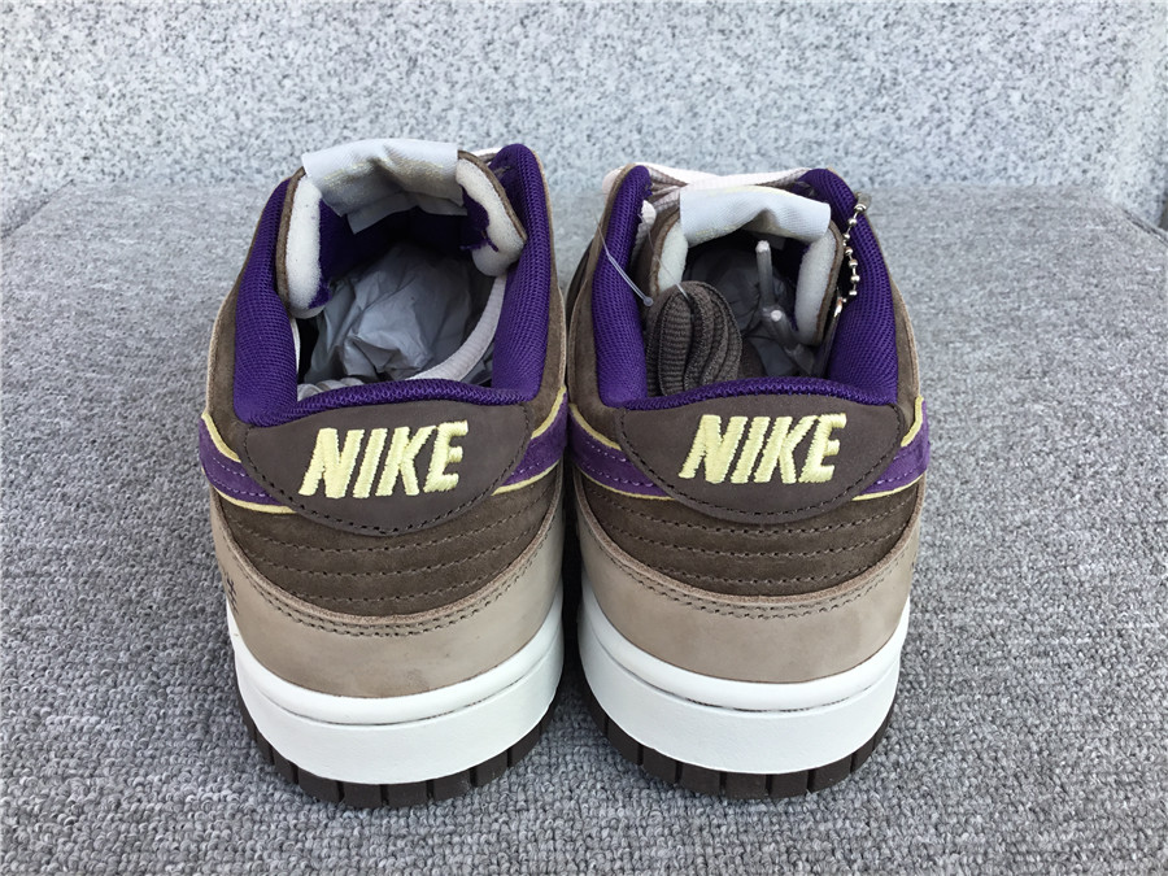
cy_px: 438
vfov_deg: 45.4
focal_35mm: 31
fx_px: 1046
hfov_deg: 58.4
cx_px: 584
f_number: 2.4
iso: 25
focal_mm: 3.3
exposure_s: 1/224
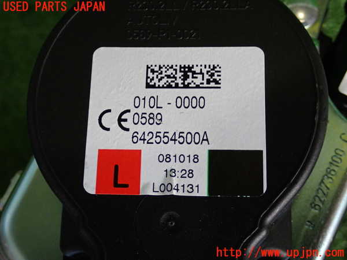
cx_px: 174
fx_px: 622
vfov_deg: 23.7
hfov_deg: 31.2
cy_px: 130
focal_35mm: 62
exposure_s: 1/60
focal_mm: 11.09
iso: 250
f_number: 3.6
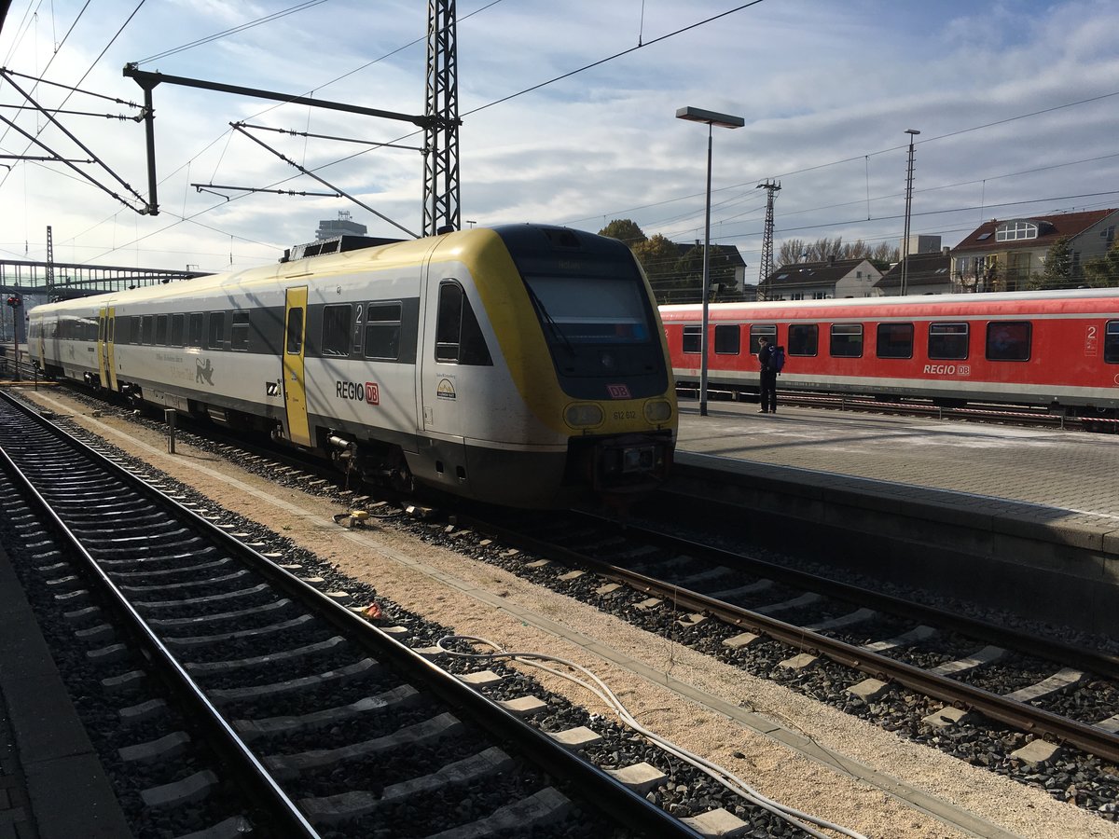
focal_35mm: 29
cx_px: 560
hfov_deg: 61.7
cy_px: 420
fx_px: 937
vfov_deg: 48.2
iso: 25
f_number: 2.2
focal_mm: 4.15
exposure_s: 1/2849
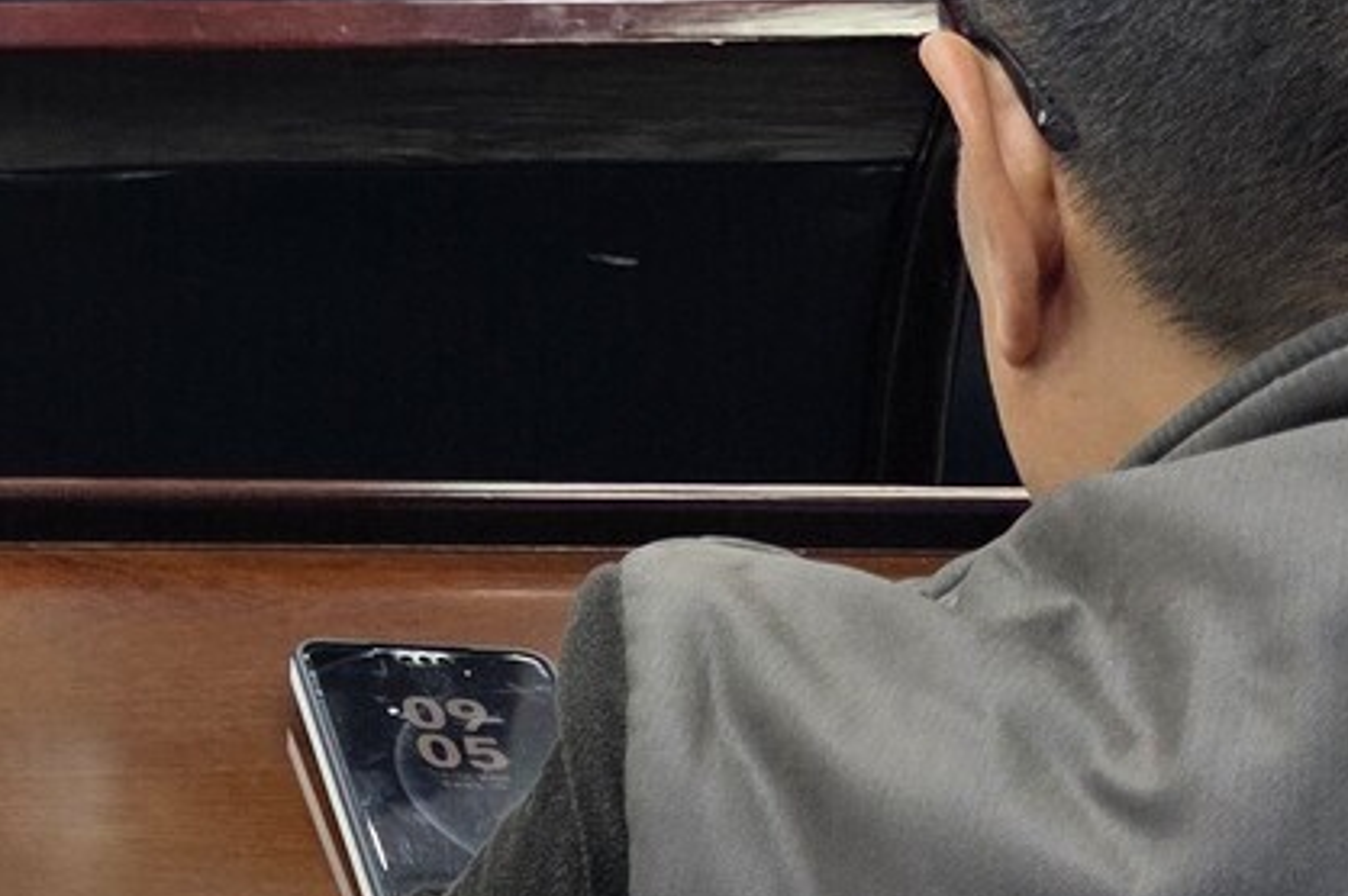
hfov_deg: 16.9
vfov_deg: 11.1
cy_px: -964
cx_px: -677
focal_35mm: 110
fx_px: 4116
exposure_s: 1/100
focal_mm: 6.3
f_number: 1.7
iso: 100
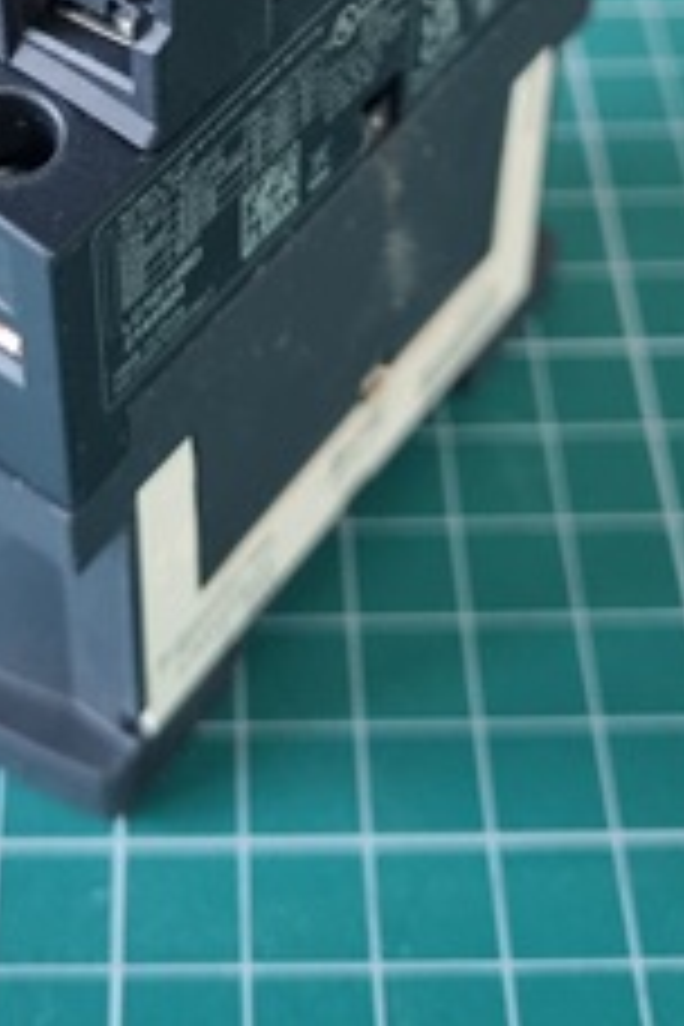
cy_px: -99
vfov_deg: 27.5
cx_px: 187
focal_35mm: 67
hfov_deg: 20.2
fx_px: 1909
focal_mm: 5.4
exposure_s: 1/50
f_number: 1.8
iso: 320
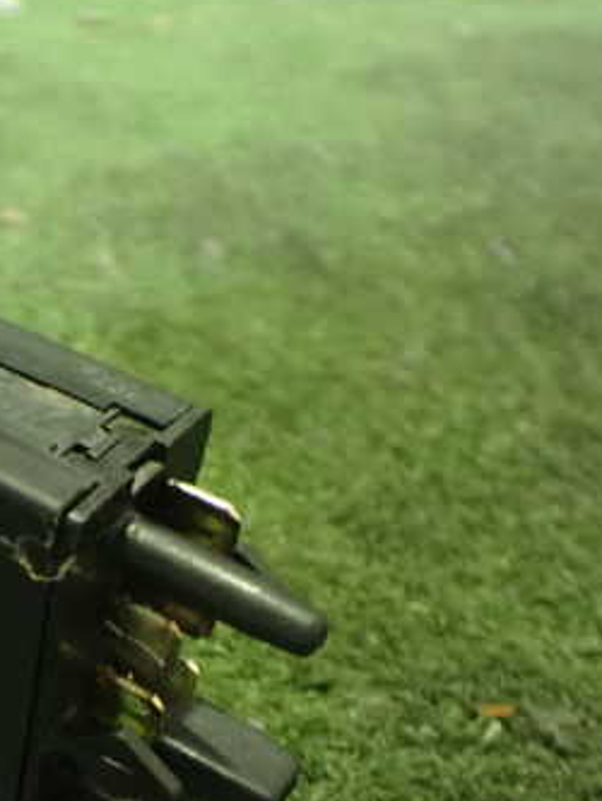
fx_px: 1251
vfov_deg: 35.4
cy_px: 469
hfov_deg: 25.1
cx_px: -67
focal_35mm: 54
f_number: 2.3
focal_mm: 5.4
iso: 1250
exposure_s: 1/30
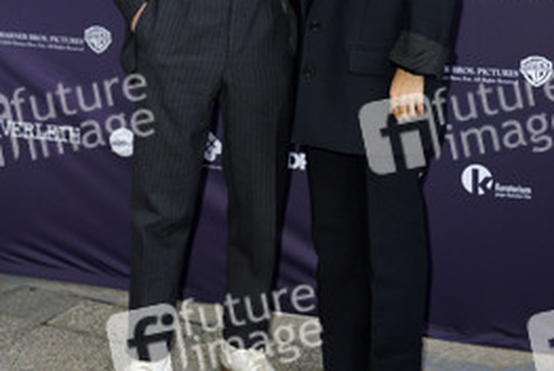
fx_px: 1217
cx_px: 277
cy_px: 19
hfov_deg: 25.6
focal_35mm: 79
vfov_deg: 17.0
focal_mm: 52
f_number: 4
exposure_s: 1/160
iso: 800
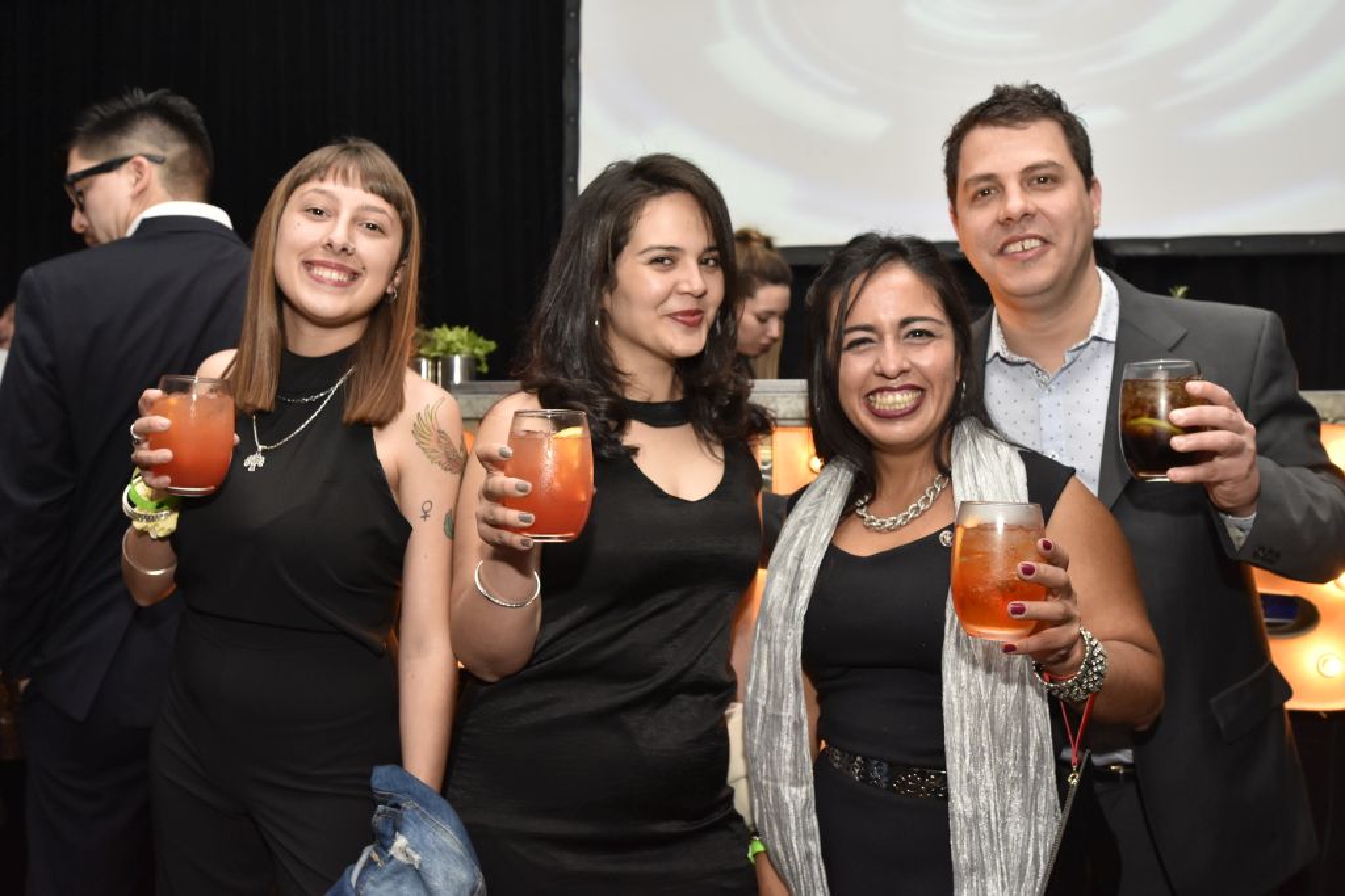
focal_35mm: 30
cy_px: 448
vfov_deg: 43.6
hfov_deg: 61.9
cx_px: 672
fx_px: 1121
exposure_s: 1/125
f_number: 3.5
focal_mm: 20
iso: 1000
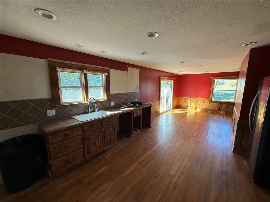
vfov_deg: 85.7
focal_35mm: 14
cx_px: 135
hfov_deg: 102.1
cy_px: 101
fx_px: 109
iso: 200
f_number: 2.2
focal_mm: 2.22
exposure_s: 1/99
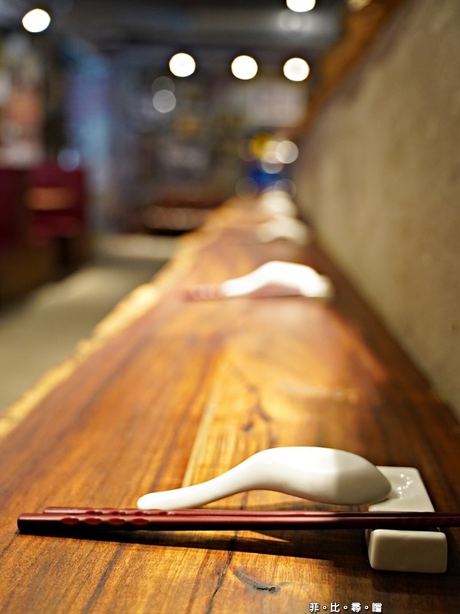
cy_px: 299
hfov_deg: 40.7
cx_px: 230
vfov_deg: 52.6
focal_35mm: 35
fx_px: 620
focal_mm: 32
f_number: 2.8
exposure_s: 1/200
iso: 2500
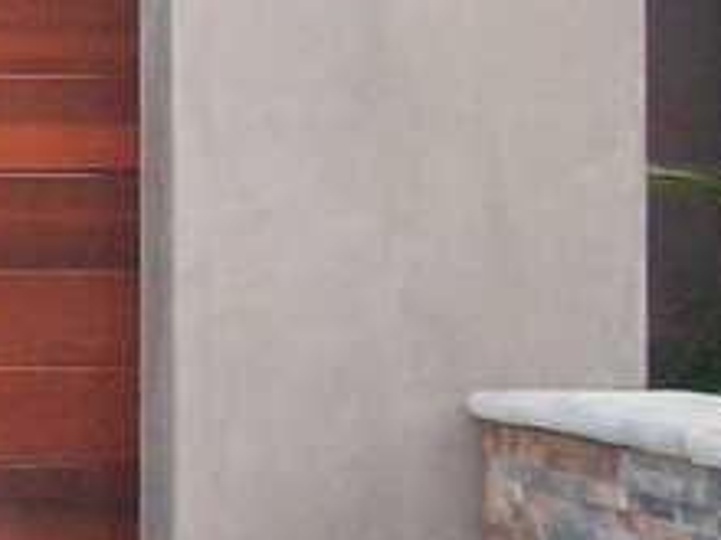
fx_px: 4666
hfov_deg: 7.9
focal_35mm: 224
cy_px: 39
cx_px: -1214
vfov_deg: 6.6
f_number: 2.8
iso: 200
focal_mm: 6.2
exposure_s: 1/101
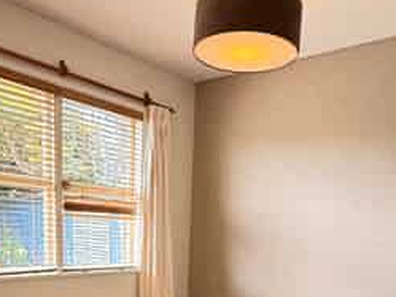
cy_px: 299
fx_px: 423
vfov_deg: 35.0
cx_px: 196
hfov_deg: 50.1
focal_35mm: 37
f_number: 2.2
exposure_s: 1/100
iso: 200
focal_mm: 2.22
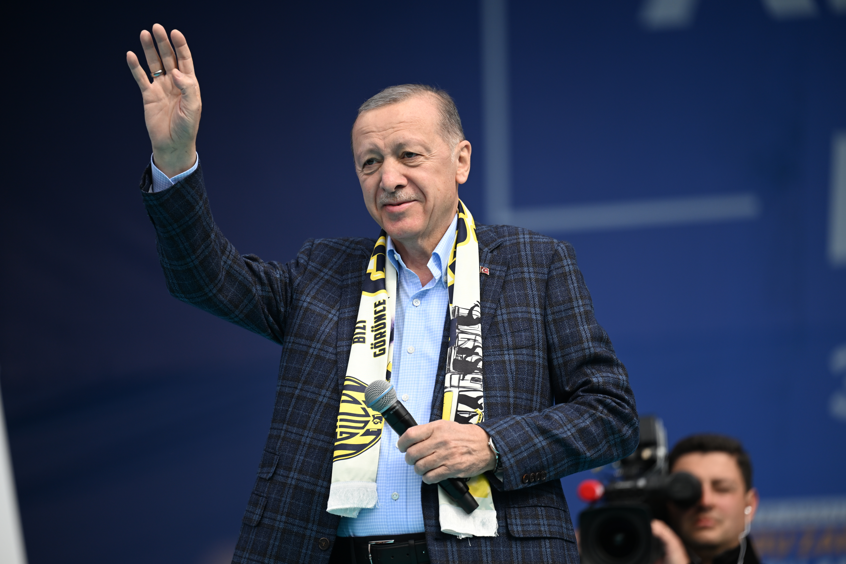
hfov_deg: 10.3
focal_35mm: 200
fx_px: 4700
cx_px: 423
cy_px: 282
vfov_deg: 6.9
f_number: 3.2
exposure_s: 1/2000
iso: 200
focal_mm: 200
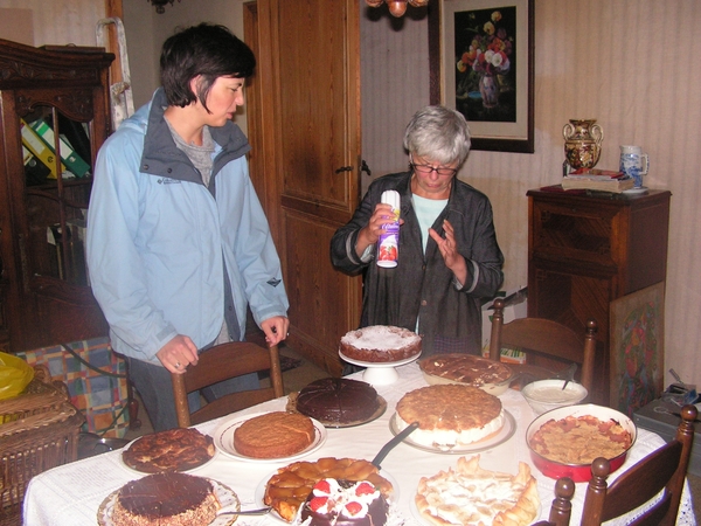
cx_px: 350
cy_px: 263
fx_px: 729
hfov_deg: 51.4
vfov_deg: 39.7
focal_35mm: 36
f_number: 3.2
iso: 200
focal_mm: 6
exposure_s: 1/40
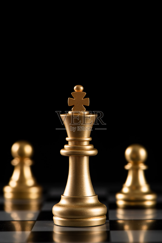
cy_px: 122
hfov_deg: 13.1
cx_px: 81
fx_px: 708
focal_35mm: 105
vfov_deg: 19.4
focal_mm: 105
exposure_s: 1/125
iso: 100
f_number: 11
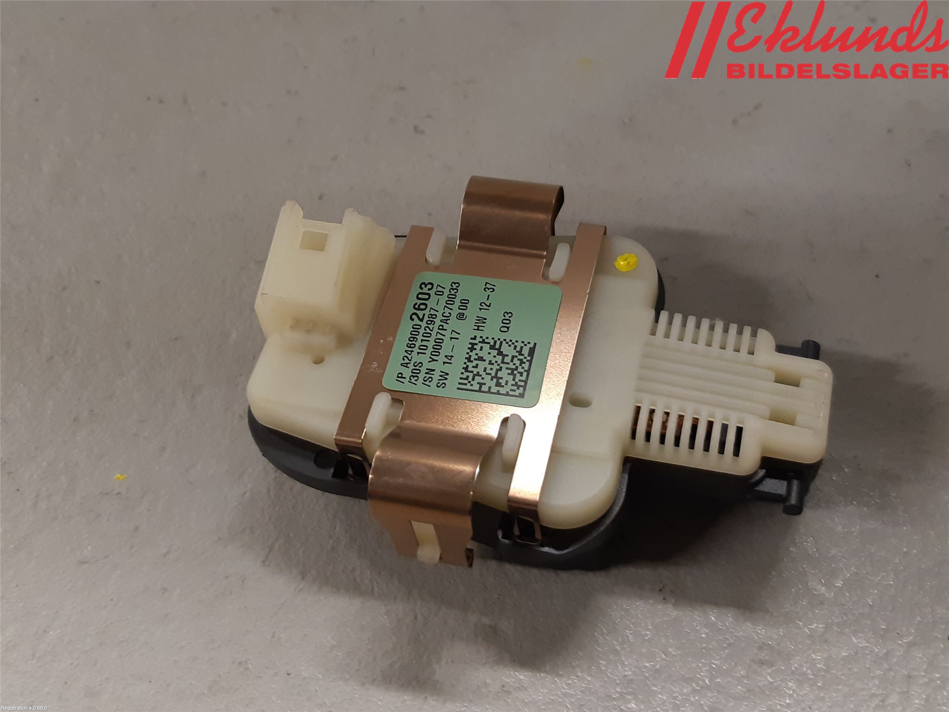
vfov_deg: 53.1
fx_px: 713
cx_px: 474
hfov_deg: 67.3
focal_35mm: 26
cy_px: 356
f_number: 1.7
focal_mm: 3.93
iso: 100
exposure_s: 1/50
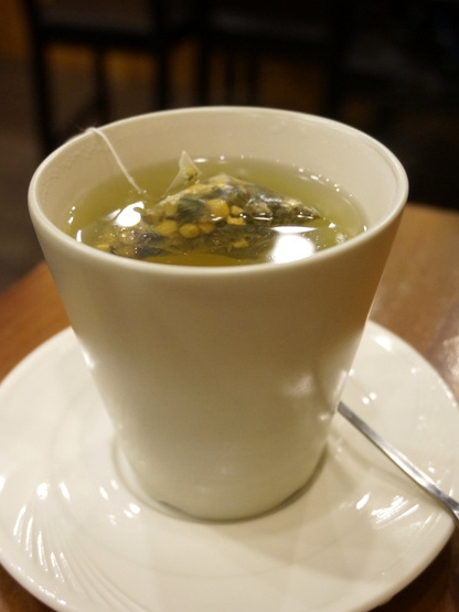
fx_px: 735
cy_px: 323
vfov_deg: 45.2
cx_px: 229
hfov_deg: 34.7
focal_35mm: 42
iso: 1600
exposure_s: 1/60
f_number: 4.5
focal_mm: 25
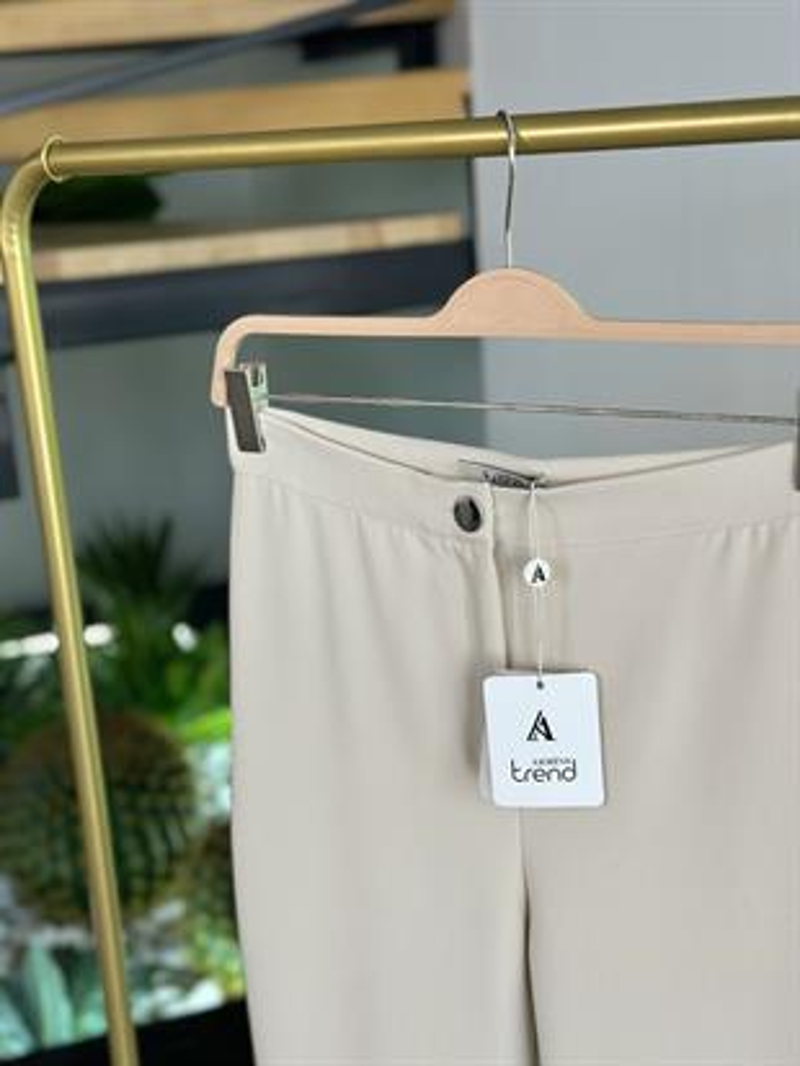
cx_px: 400
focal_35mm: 48
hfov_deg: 30.3
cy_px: 533
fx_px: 1478
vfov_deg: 39.6
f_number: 1.78
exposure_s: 1/371
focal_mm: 6.86
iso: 80
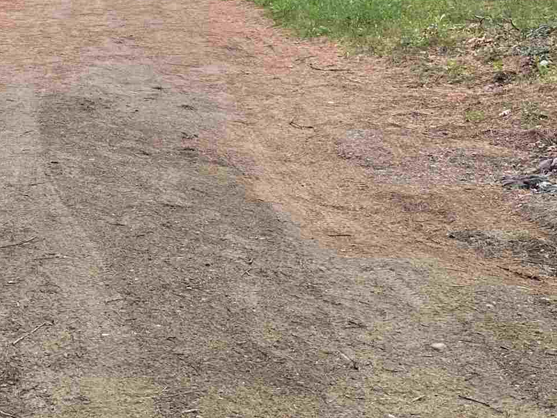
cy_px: -9
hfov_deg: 24.9
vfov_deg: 18.8
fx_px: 1223
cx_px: 61
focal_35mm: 76
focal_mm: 6.86
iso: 80
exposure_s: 1/229
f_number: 1.78
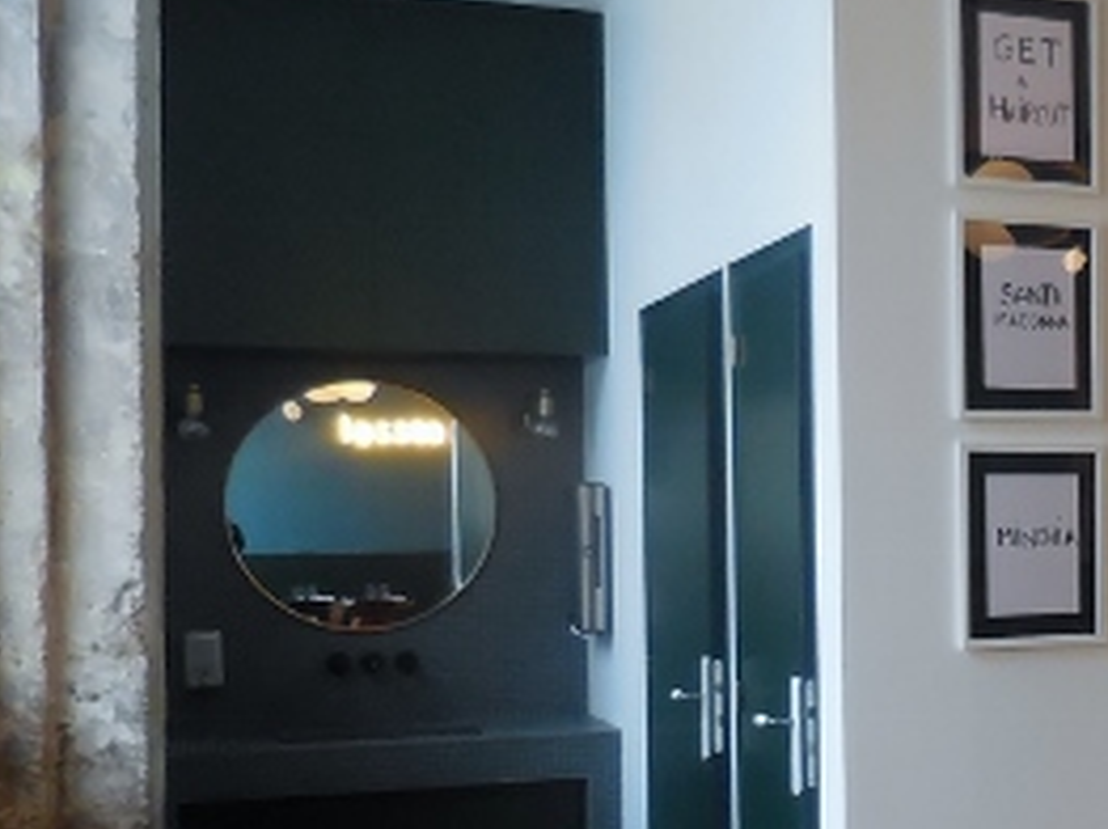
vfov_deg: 23.9
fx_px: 1951
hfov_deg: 28.6
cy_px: 563
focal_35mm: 61
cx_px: 1231
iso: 320
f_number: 3.3
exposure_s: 1/30
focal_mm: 4.5
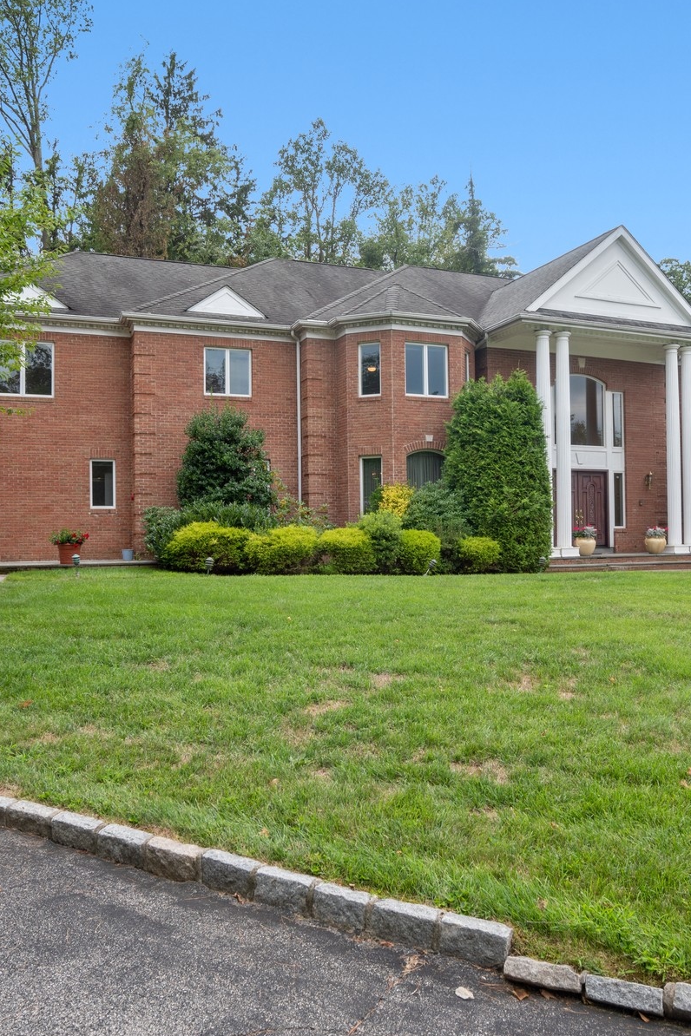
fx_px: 892
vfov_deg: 60.3
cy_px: 525
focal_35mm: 31
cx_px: 397
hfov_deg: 42.2
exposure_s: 1/50
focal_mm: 20
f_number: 11
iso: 200
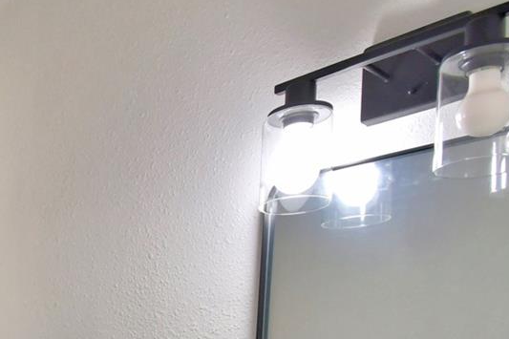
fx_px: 636
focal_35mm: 45
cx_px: -92
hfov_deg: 35.2
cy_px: 413
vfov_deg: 26.4
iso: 400
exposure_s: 1/125
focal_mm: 10
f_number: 4.5
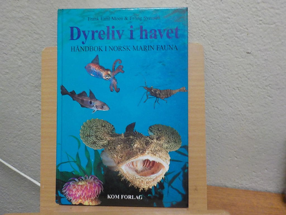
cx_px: 143
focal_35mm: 30
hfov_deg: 60.0
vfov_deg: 46.8
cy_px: 108
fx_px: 248
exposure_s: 1/10
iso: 400
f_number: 3.3
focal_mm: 4.1
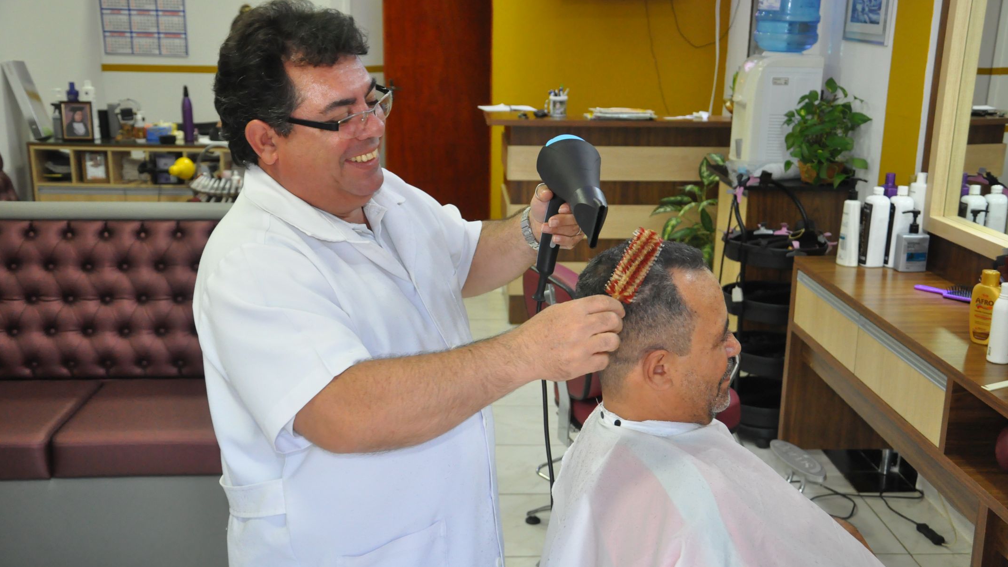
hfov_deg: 49.4
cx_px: 505
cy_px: 312
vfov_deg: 29.0
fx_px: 1096
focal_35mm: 41
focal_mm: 26
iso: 1600
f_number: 5
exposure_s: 1/60
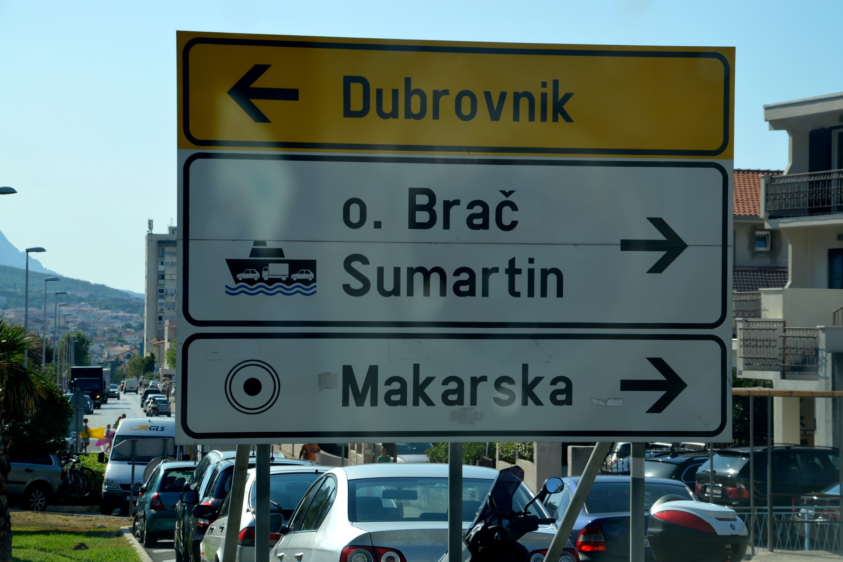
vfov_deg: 12.9
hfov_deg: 19.3
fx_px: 2482
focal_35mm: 106
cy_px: 281
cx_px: 424
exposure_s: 1/250
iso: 100
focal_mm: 70
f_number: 8
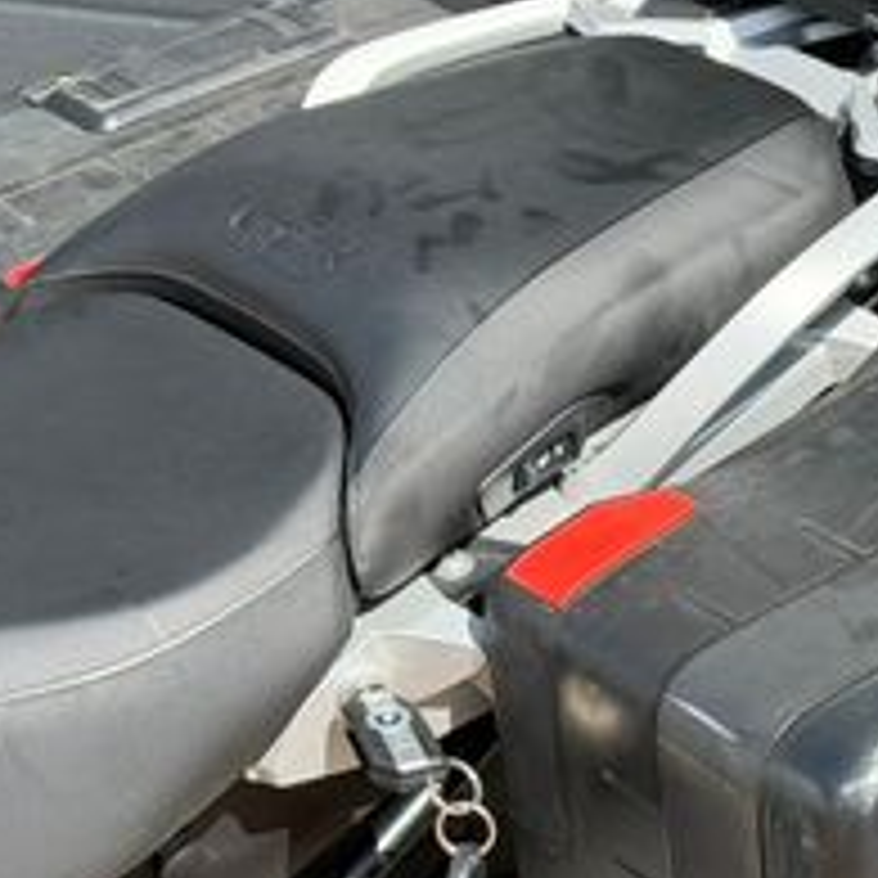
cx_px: 982
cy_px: 324
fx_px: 3989
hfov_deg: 12.3
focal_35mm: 139
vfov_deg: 12.6
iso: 100
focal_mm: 6.76
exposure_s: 1/1883
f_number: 1.78
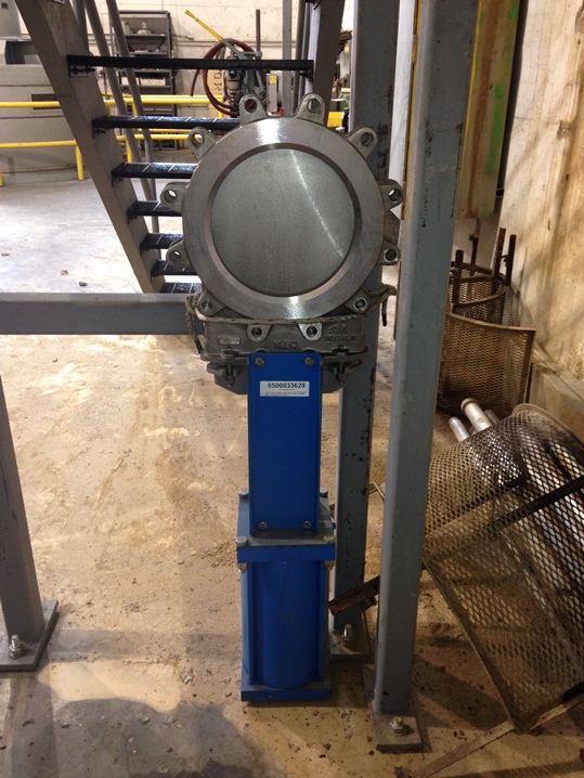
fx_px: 742
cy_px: 389
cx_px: 292
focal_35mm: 33
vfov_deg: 55.3
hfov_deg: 43.0
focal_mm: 4.12
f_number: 2.4
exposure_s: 1/20
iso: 100
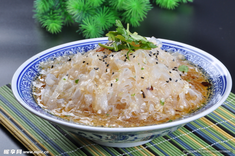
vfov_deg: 8.7
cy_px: 78
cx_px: 118
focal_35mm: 158
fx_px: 1027
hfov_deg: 13.1
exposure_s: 1/125
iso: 200
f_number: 16
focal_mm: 105
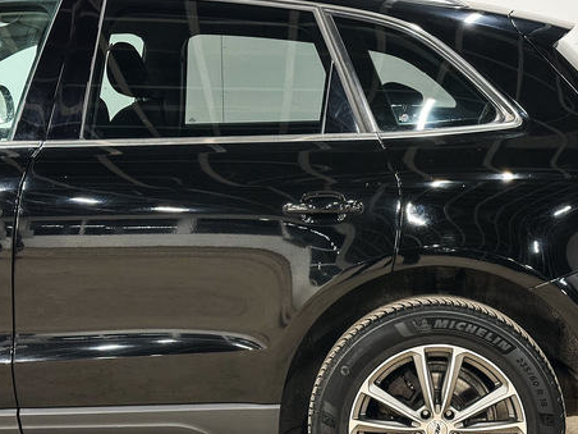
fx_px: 1152
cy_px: 260
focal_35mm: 69
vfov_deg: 21.3
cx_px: 370
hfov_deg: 28.0
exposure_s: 1/25
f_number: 1.8
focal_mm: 6.86
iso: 500
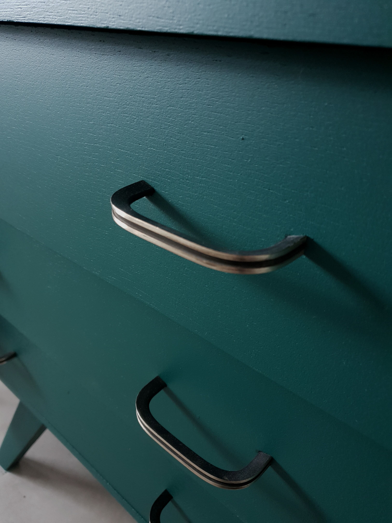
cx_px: 196
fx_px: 393
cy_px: 262
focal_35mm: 26
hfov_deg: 53.1
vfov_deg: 67.3
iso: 160
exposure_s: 1/30
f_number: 1.5
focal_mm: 4.3
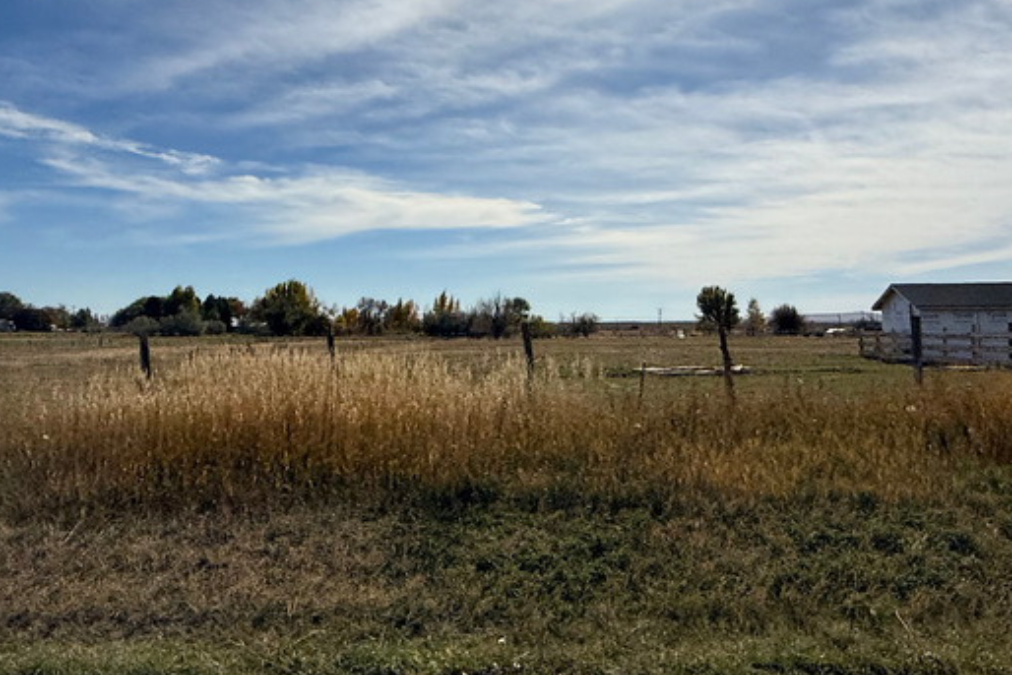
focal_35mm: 29
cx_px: 508
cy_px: 270
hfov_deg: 63.6
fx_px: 815
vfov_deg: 44.8
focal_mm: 2.22
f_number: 2.2
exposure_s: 1/6173
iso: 40
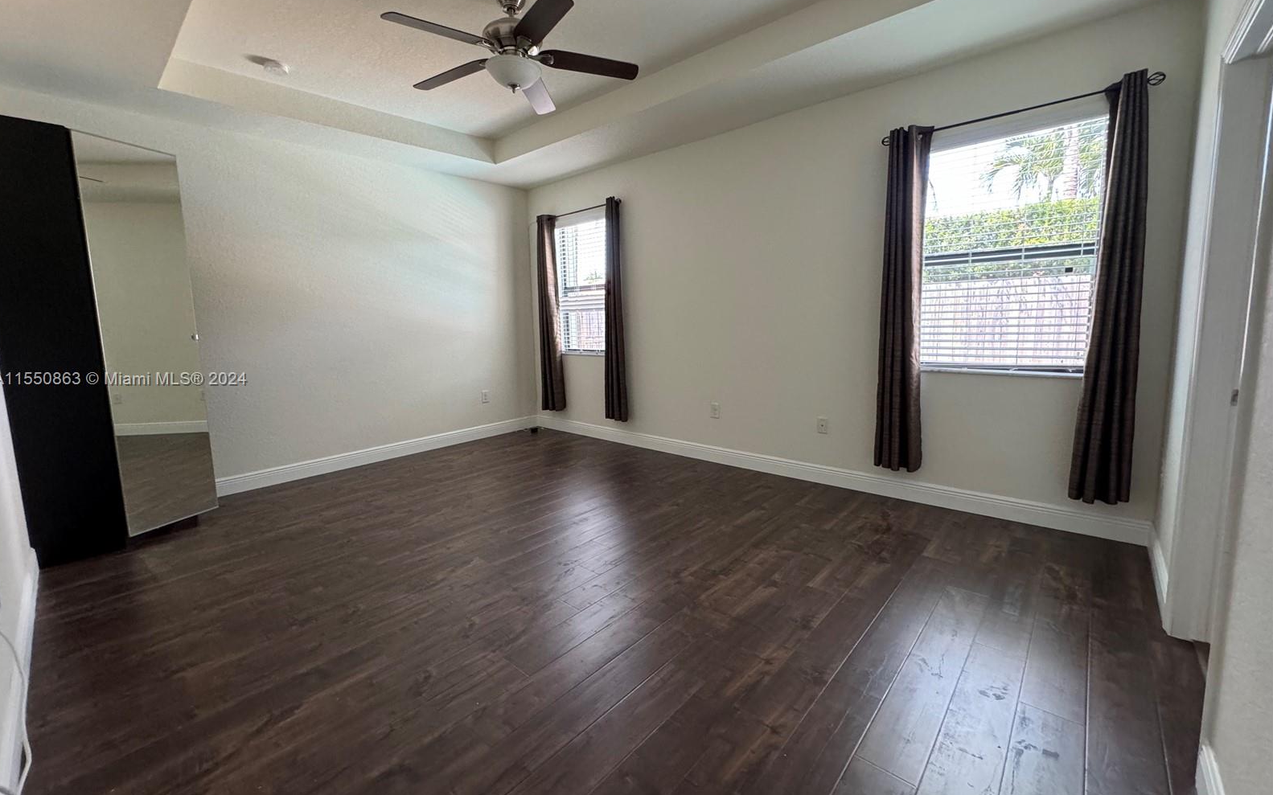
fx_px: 520
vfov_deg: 74.7
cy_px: 380
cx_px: 633
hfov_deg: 101.5
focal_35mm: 15
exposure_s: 1/60
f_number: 2.2
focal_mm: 2.22
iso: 320
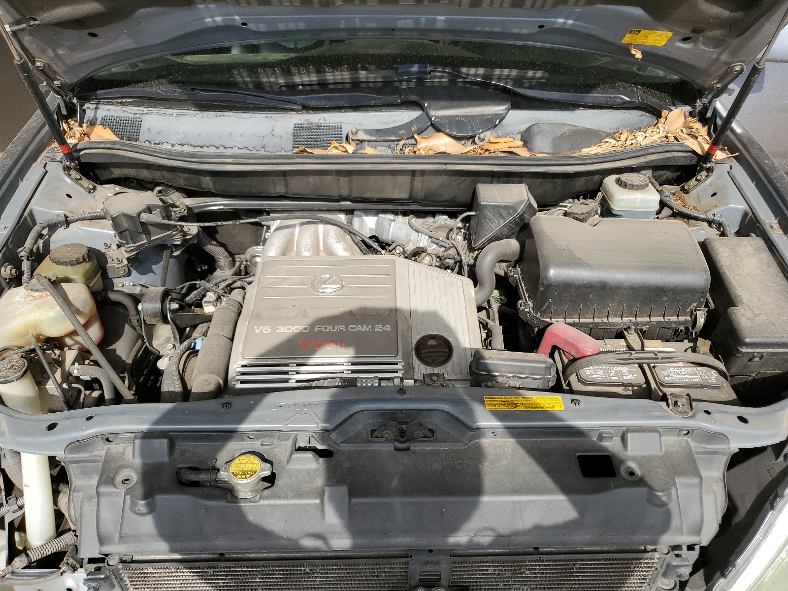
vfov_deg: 53.1
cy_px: 296
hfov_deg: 67.3
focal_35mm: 26
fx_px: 592
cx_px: 394
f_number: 1.5
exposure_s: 1/1667
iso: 50
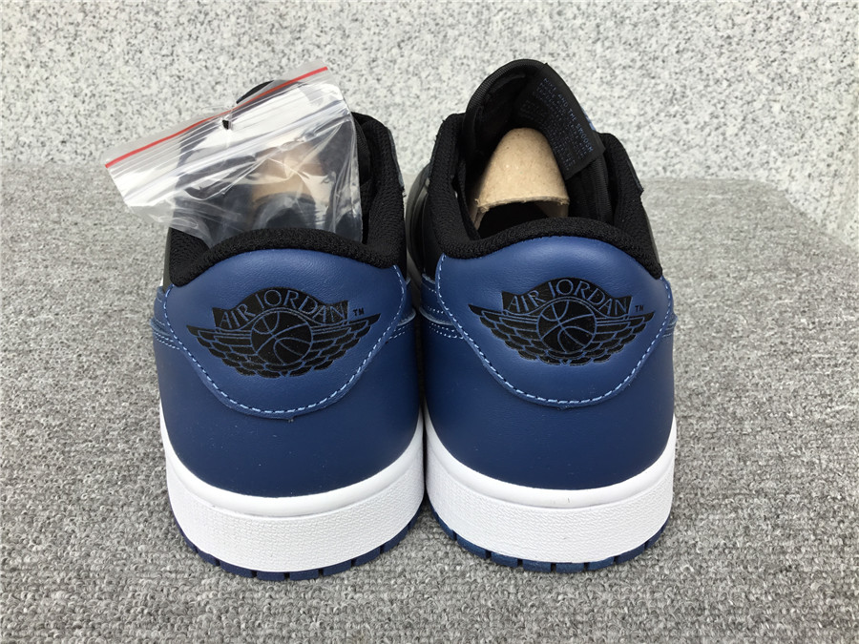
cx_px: 430
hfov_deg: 58.4
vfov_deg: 45.4
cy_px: 322
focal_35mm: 31
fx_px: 769
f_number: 2.4
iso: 25
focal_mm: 3.3
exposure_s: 1/101
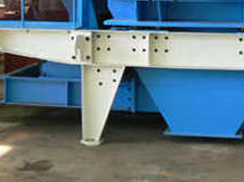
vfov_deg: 19.1
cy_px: 1
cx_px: 204
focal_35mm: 75
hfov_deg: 25.5
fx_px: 528
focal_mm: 6
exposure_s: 1/50
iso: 100
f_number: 3.6
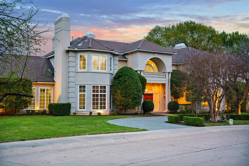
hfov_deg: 45.2
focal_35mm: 43
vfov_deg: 31.1
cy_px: 83
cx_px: 124
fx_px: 299
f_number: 4
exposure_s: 1/25
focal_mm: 43.2
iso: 800
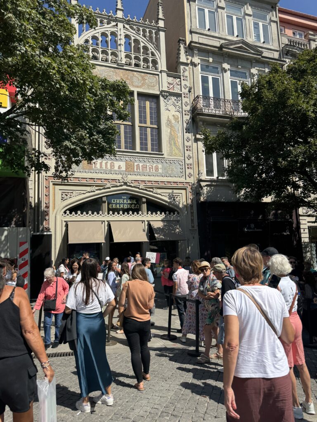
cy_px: 211
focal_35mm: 24
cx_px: 158
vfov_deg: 71.6
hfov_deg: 56.8
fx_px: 293
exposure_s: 1/4608
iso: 80
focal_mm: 6.76
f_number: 1.78
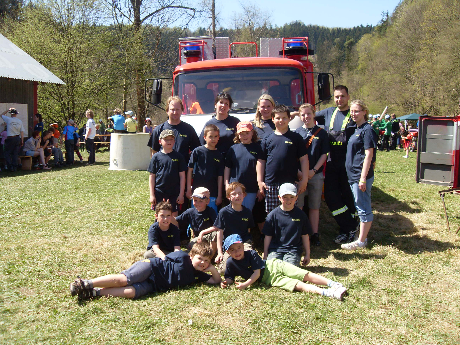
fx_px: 492
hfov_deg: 50.1
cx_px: 230
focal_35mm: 37
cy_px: 172
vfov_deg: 38.7
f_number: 7
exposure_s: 1/125
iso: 80
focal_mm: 6.3
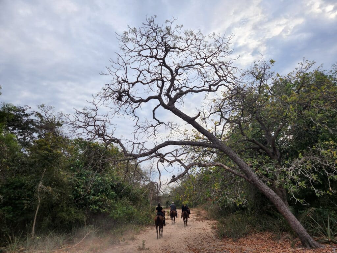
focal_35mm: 23
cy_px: 126
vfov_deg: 58.9
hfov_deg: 73.9
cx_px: 168
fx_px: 224
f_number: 1.8
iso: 20
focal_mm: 5.4
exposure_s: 1/1186
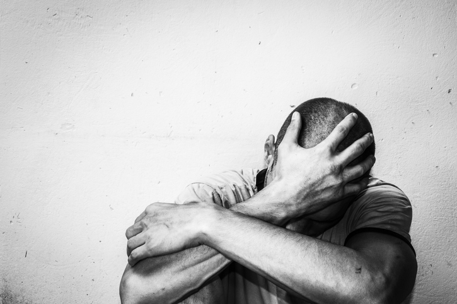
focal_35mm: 52
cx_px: 228
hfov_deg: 37.9
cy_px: 152
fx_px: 666
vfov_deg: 25.7
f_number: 8
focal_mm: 35
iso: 200
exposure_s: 1/100
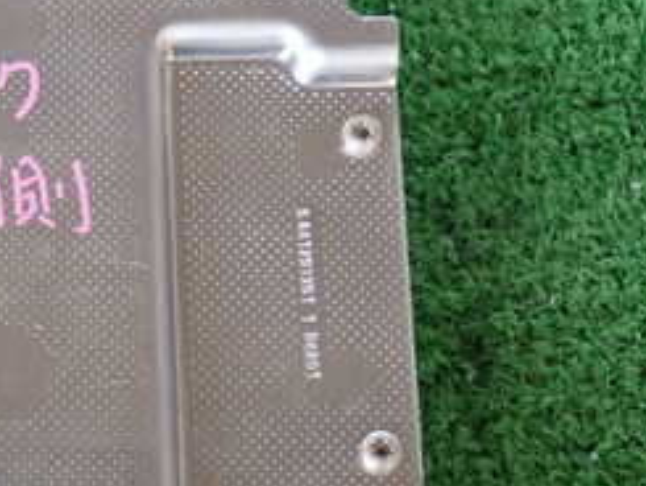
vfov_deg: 12.9
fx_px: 2147
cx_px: -3
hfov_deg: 16.7
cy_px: 349
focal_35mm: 115
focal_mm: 8.4
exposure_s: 1/50
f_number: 3.1
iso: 320
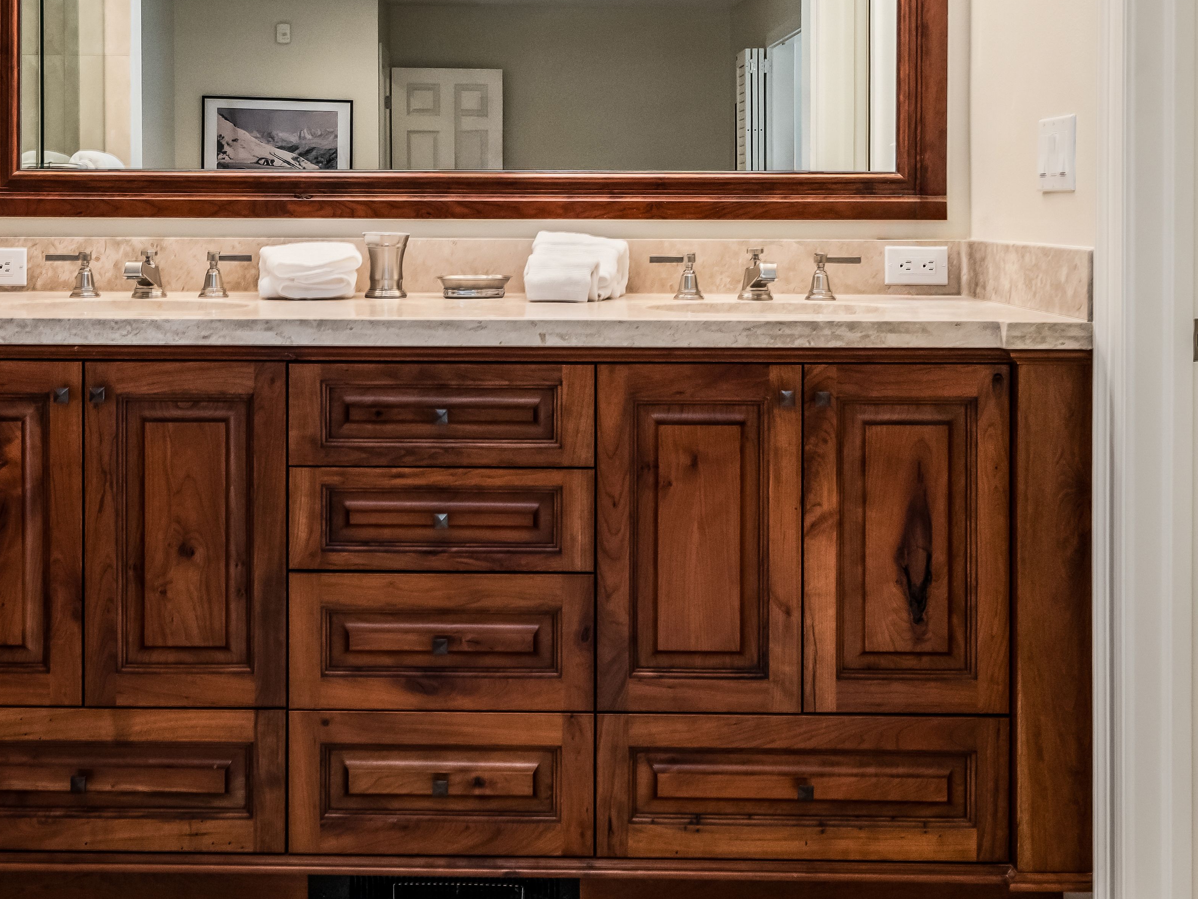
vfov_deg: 30.1
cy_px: 177
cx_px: 457
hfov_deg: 40.2
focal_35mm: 47
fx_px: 1626
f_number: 8
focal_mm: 22
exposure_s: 1/60
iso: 800
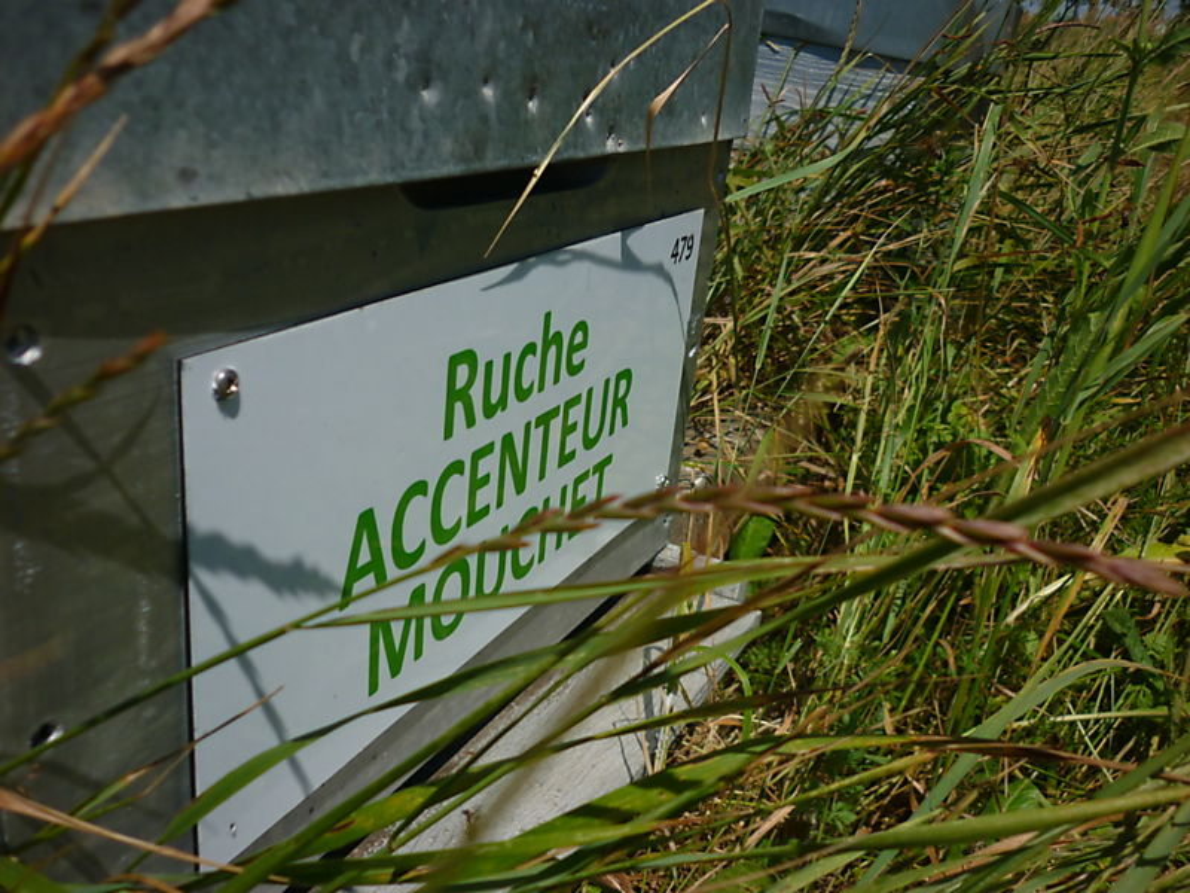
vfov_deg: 42.9
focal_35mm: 33
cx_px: 595
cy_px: 446
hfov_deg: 55.4
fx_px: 1134
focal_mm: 5.5
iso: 80
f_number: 8
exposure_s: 1/400
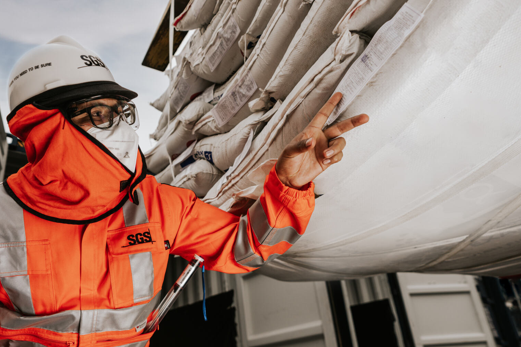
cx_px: 200
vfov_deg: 47.3
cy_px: 224
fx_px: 391
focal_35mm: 27
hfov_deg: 66.5
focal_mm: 16
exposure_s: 1/30
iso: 100
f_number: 2.8
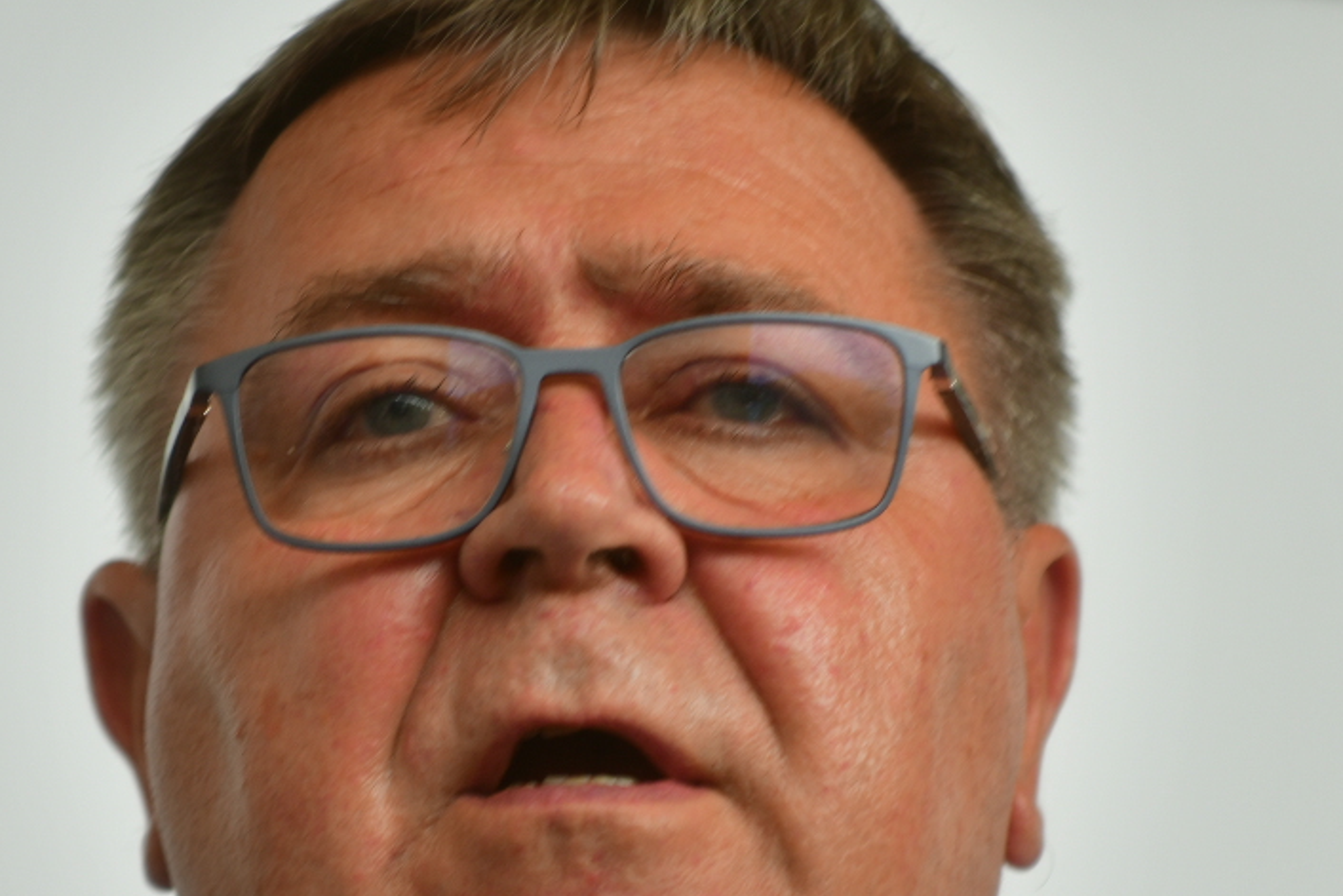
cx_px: 700
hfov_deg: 4.5
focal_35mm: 459
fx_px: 17126
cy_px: 679
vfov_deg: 3.0
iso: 110
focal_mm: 200
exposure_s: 1/125
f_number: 2.8
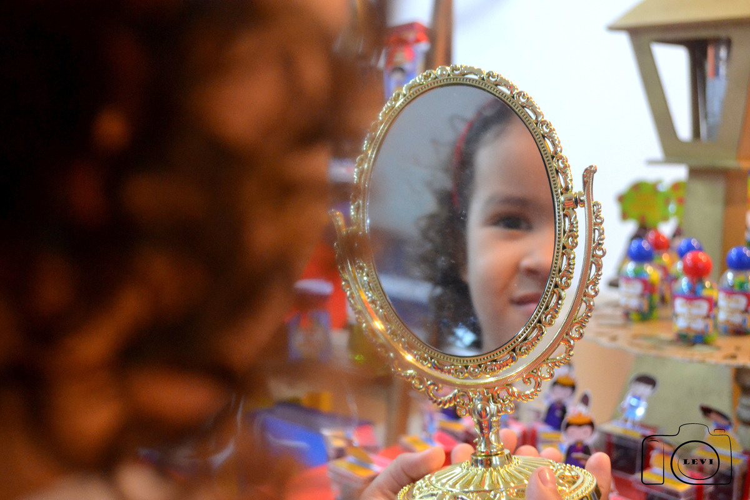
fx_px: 906
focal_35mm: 44
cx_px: 375
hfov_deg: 45.0
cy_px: 250
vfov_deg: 30.8
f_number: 4.5
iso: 2200
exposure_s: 1/15
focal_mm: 29
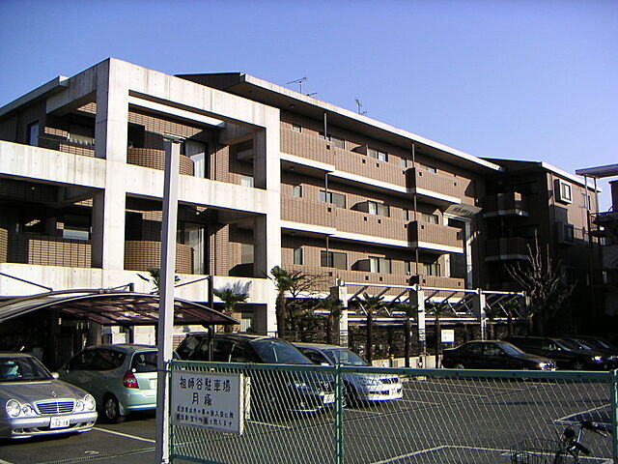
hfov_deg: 50.1
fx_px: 661
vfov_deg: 38.7
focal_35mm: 37
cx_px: 309
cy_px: 232
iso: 64
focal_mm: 4.8
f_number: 6.7
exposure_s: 1/180
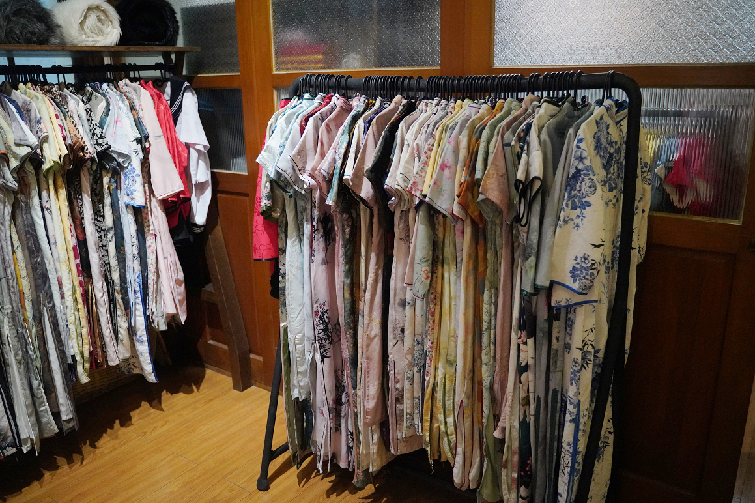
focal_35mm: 29
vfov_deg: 44.9
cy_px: 255
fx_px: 608
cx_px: 388
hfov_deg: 63.7
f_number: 2.8
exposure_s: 1/160
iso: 10000
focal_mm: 28
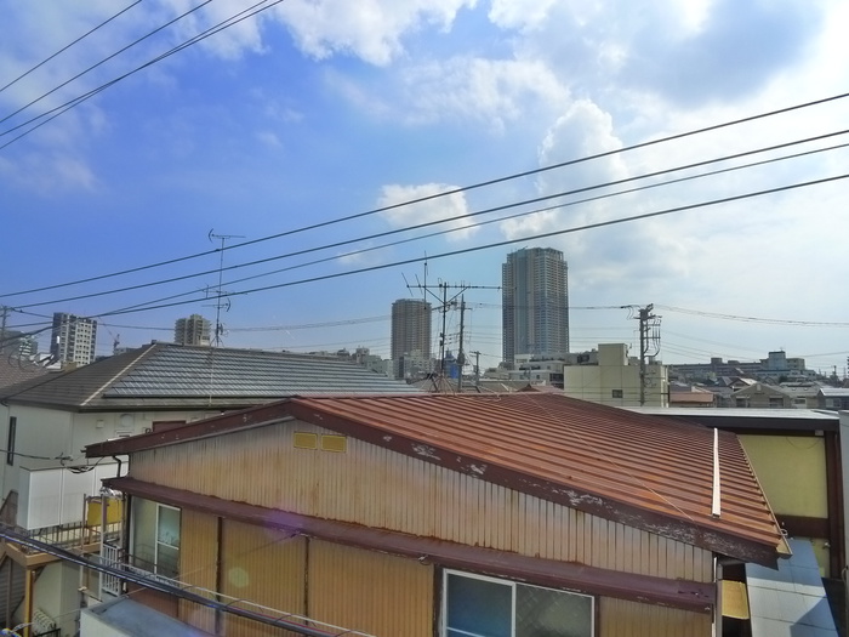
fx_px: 687
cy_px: 318
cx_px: 424
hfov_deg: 63.4
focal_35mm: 28
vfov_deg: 49.7
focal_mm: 6
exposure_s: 1/800
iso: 400
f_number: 5.6
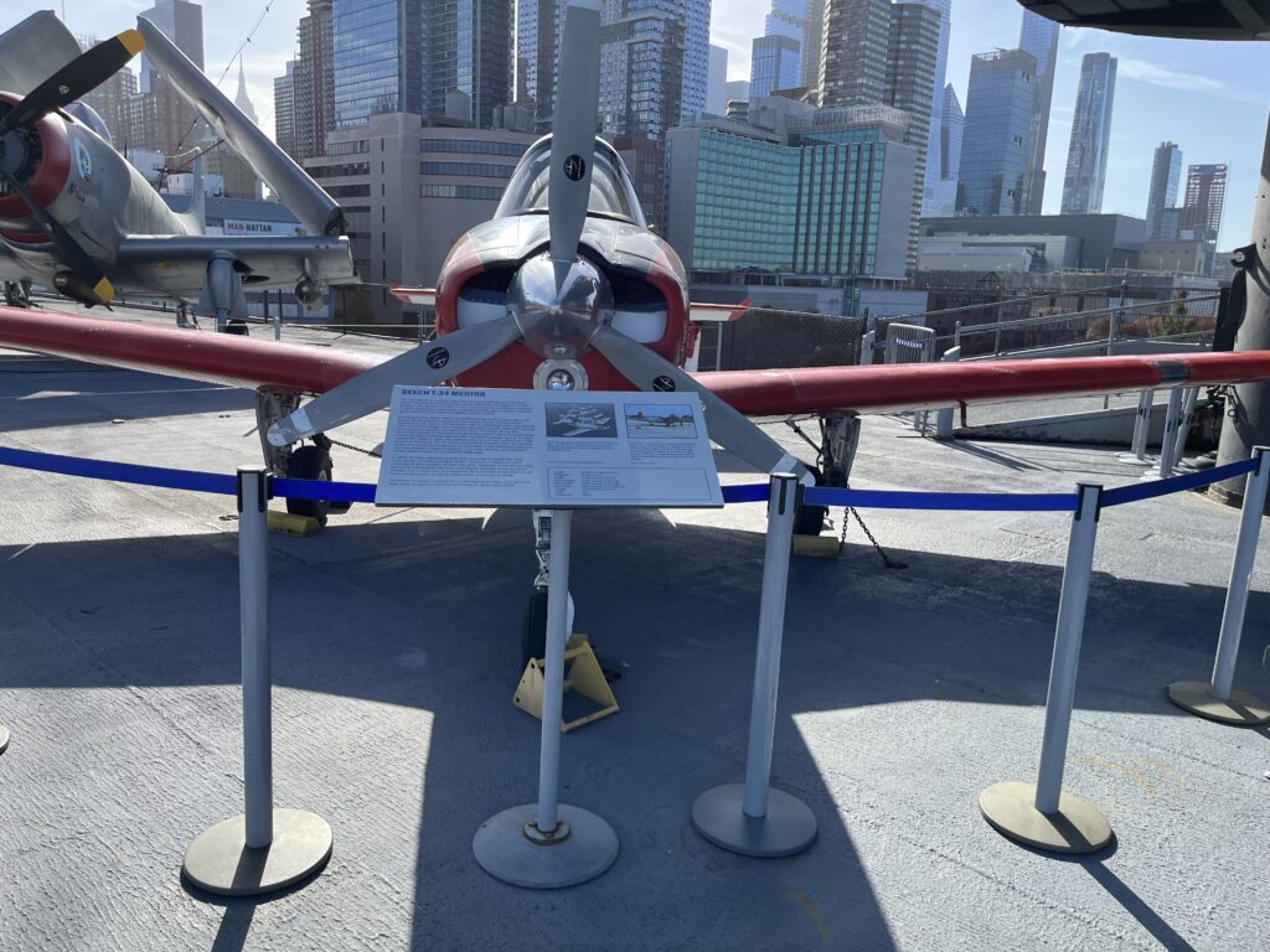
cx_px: 635
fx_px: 954
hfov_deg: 67.3
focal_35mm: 26
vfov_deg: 53.1
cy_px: 476
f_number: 1.6
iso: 50
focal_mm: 5.1
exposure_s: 1/2179
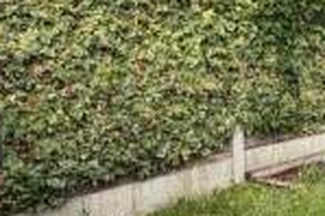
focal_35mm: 57
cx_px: 361
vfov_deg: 23.1
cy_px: 23
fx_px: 514
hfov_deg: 31.1
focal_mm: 2.22
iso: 50
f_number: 2.2
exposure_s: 1/502
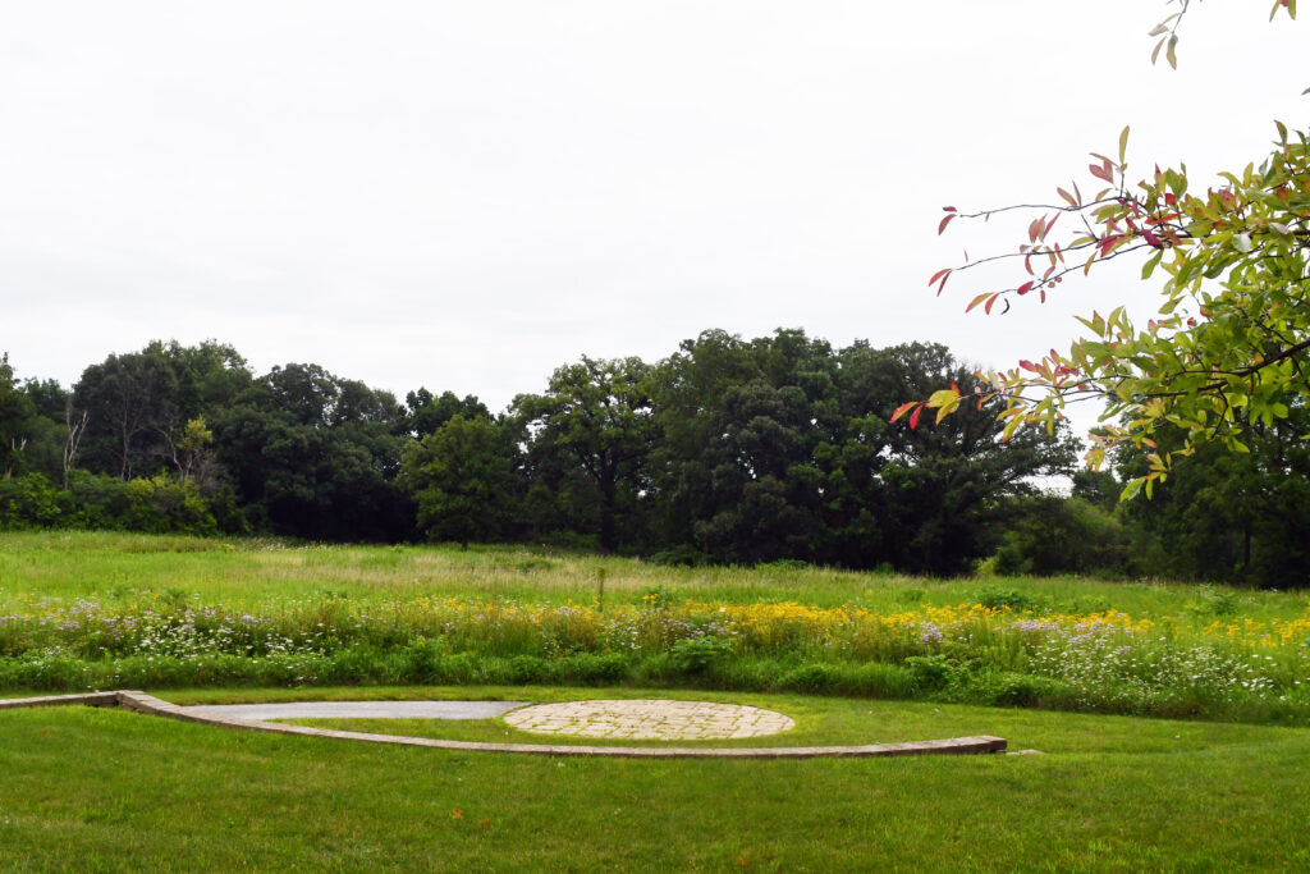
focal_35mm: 34
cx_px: 655
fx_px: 1237
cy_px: 437
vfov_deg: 38.9
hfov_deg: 55.8
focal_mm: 23
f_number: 11
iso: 800
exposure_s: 1/500
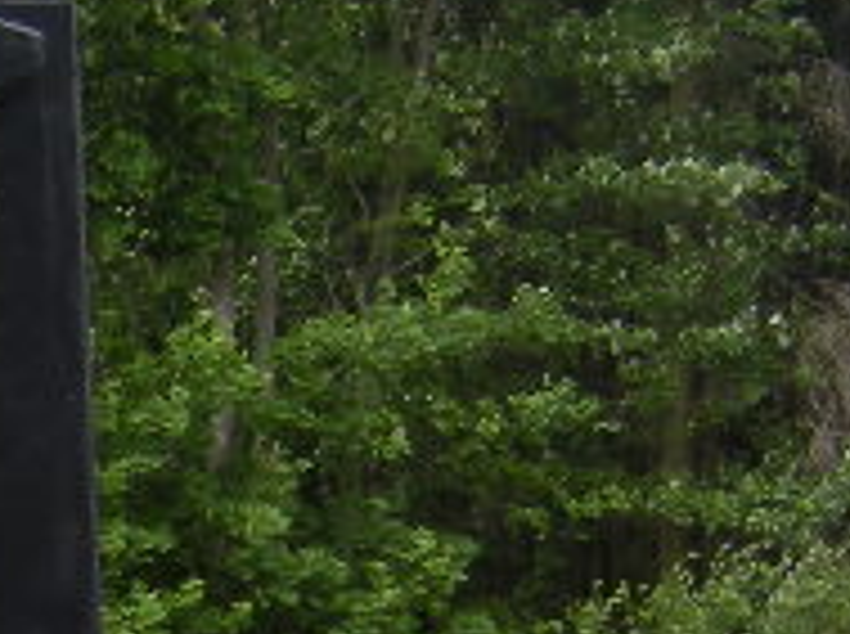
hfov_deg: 12.4
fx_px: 3725
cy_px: 760
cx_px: -427
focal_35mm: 152
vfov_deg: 9.6
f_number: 2.8
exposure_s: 1/227
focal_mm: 4.7
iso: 64
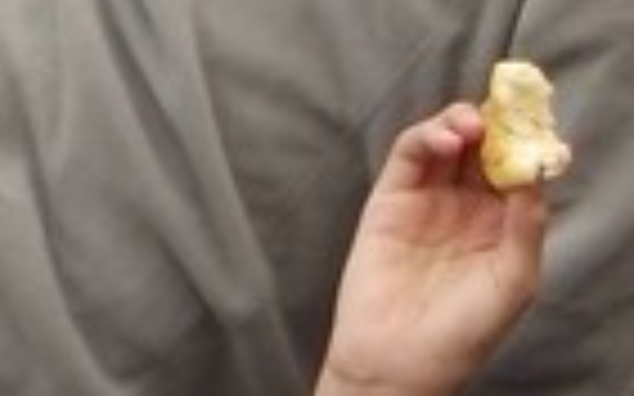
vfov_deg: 5.6
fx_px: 3990
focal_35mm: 231
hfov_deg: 9.0
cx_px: 755
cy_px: -324
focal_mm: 4.1
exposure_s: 1/320
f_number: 3.3
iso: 125
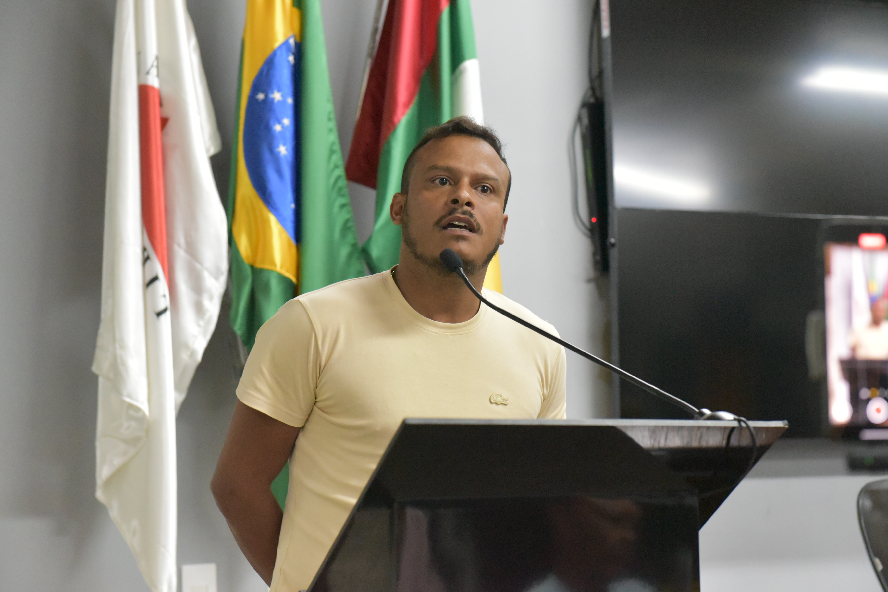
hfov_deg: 28.8
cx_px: 444
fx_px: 1727
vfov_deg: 19.5
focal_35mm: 70
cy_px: 296
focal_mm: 70
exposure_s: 1/320
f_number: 4.5
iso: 12800
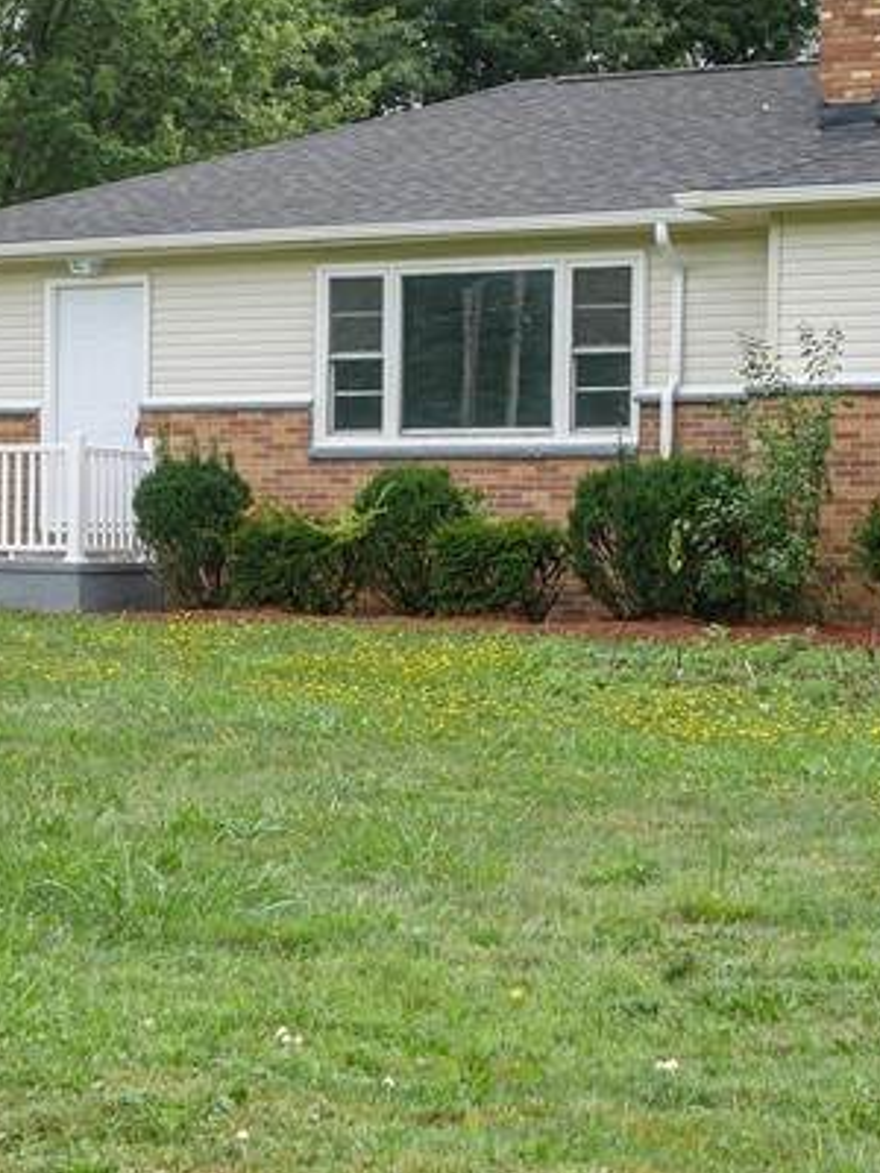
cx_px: 307
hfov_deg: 16.0
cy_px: 352
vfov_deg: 21.2
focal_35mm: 92
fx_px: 3118
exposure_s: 1/160
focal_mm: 18
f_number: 4.5
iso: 200
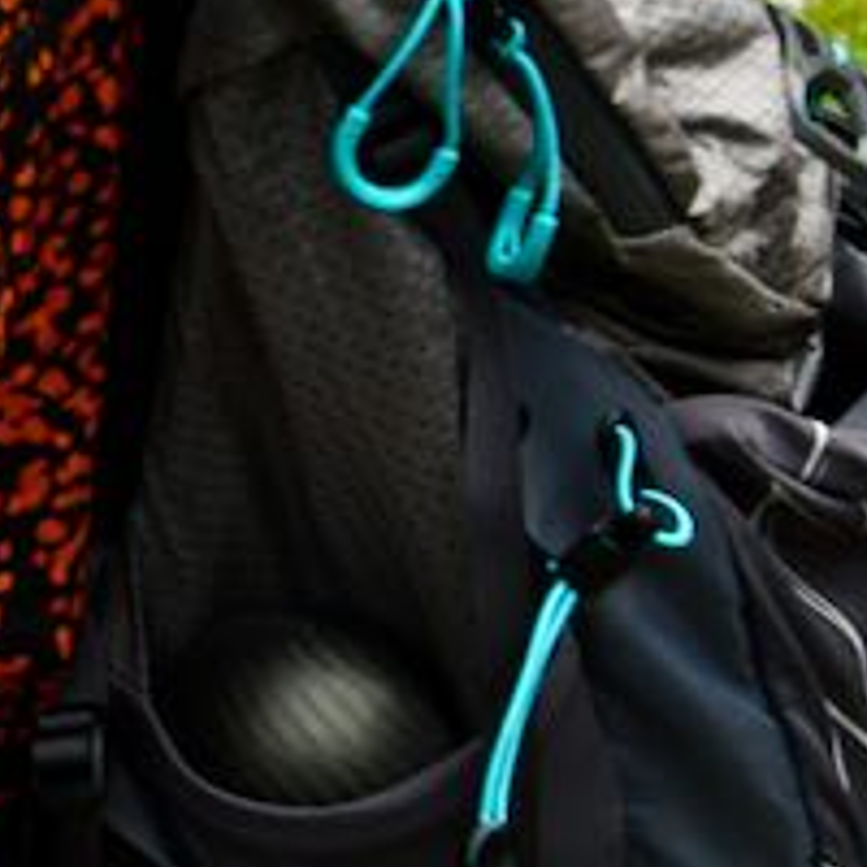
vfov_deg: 10.4
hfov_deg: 9.0
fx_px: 4761
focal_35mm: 168
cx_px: -1426
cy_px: 308
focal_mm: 24
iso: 200
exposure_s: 1/250
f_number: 6.3
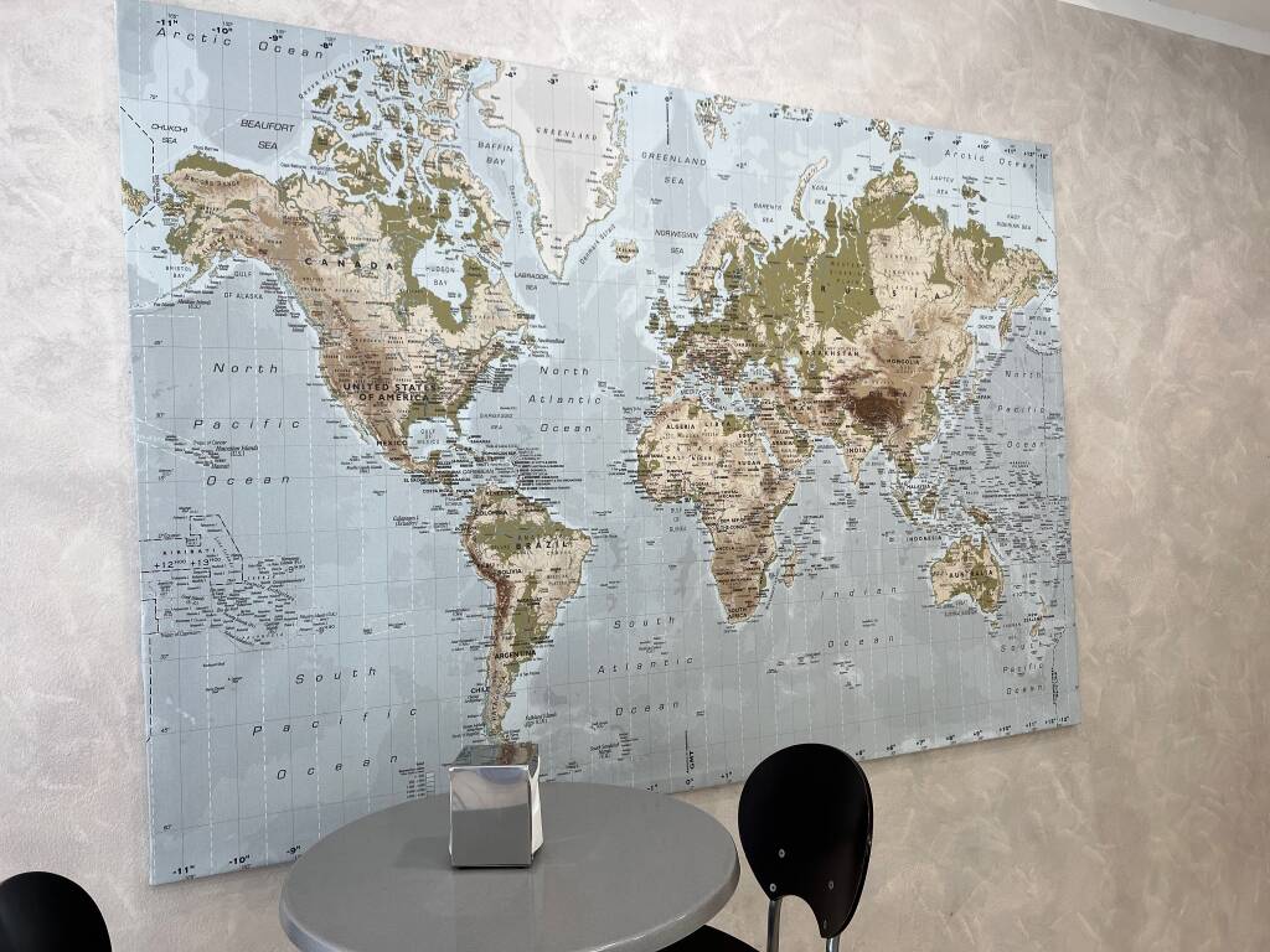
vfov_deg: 53.1
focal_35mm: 26
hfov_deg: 67.3
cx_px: 635
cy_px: 476
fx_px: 954
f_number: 1.5
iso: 40
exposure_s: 1/100
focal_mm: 5.7
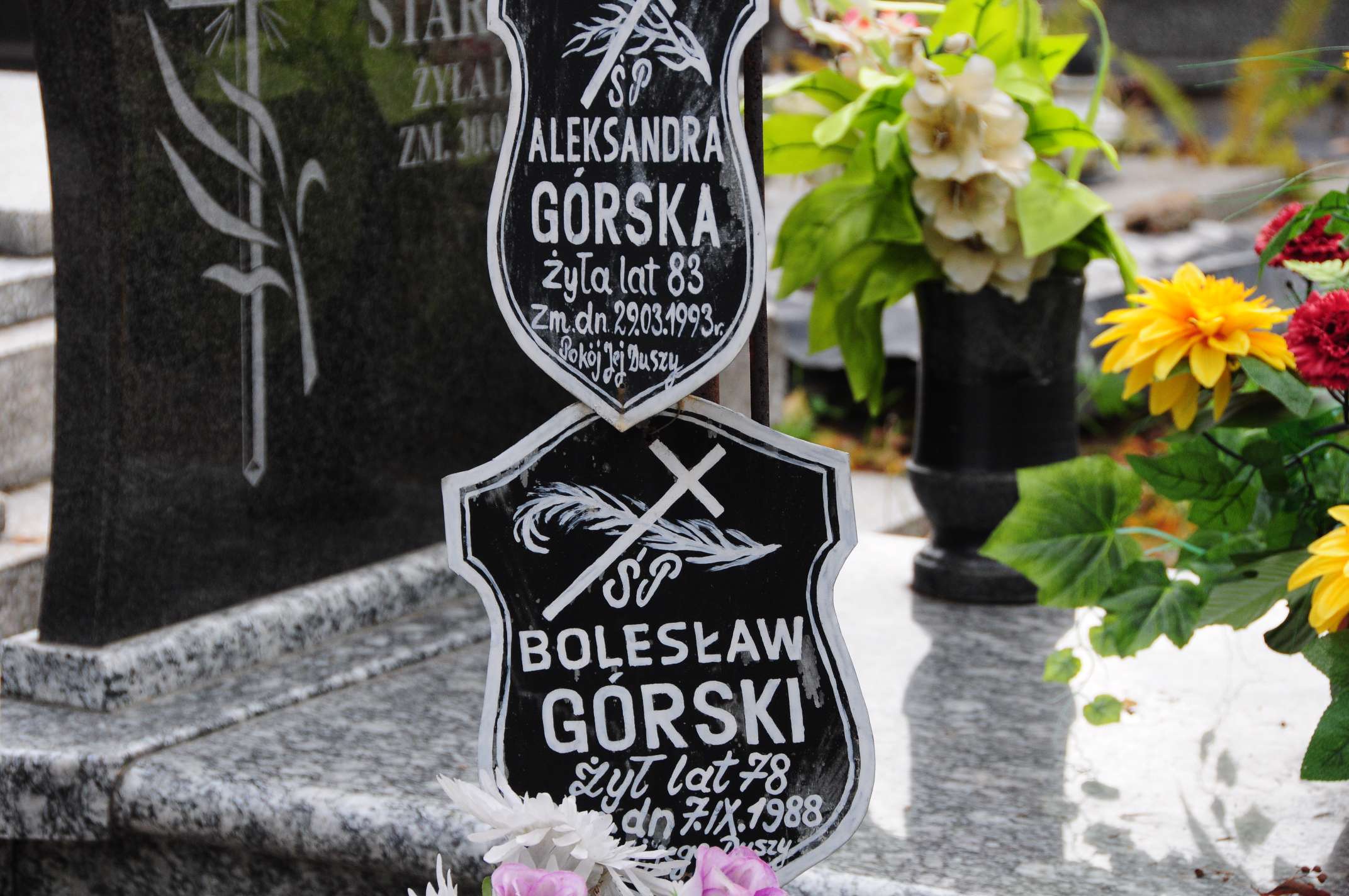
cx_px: 674
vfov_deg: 11.4
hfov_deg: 17.1
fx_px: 4491
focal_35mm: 120
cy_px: 448
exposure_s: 1/640
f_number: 7.1
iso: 500
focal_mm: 80
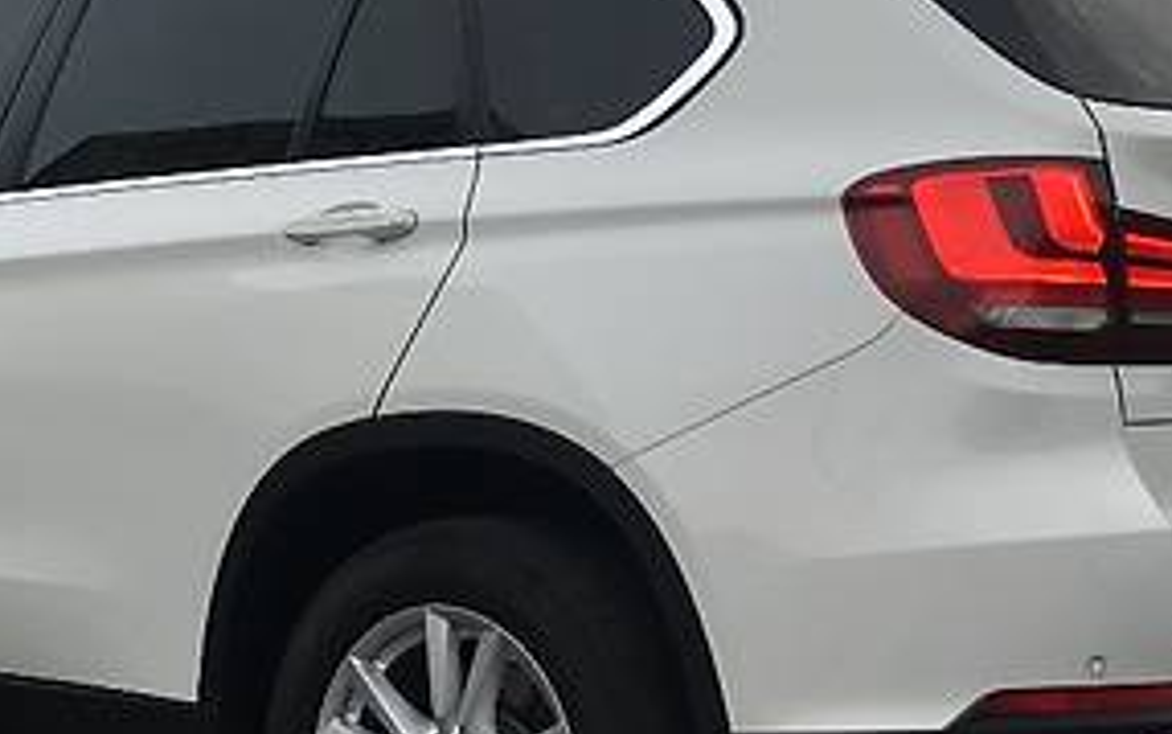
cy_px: 279
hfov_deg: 24.0
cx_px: 418
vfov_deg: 15.2
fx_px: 2748
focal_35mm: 86
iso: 25
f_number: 2.2
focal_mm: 4.2
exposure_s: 1/349
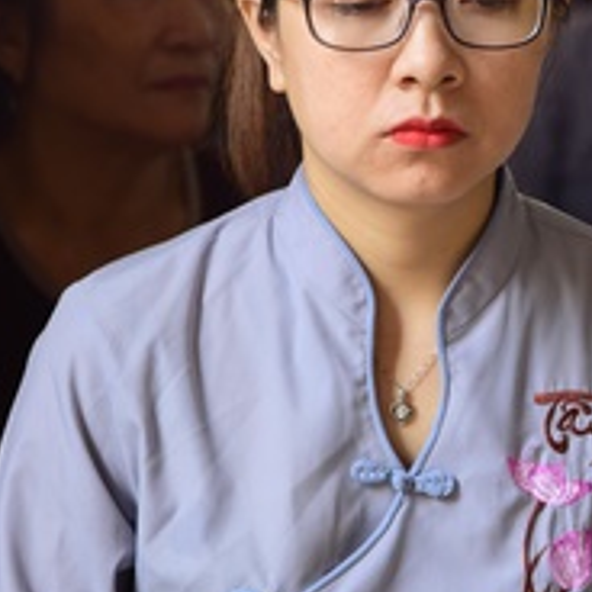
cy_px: 290
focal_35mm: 315
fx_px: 6095
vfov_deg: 5.6
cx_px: 441
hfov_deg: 5.6
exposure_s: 1/125
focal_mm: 105
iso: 1000
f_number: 5
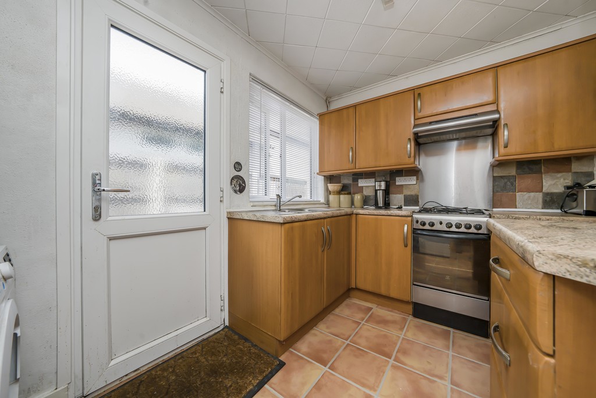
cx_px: 298
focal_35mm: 12
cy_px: 199
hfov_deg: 112.6
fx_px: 199
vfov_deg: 90.0
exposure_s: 1/60
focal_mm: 12
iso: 320
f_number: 9
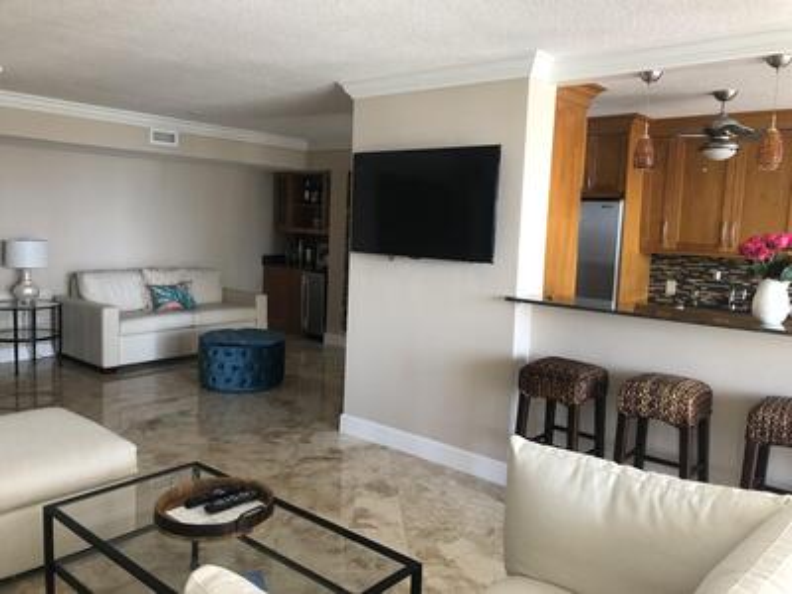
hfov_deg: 63.4
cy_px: 297
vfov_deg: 49.7
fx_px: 641
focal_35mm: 28
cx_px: 396
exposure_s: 1/15
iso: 40
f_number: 1.8
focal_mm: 4
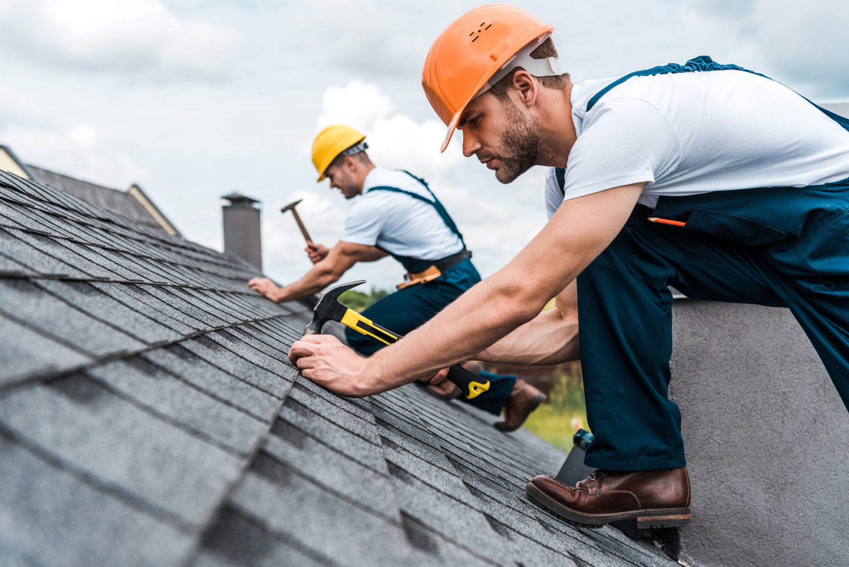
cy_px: 284
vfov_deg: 29.3
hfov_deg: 42.7
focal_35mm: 46
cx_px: 424
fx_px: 1085
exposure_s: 1/1600
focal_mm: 46
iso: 100
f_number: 4
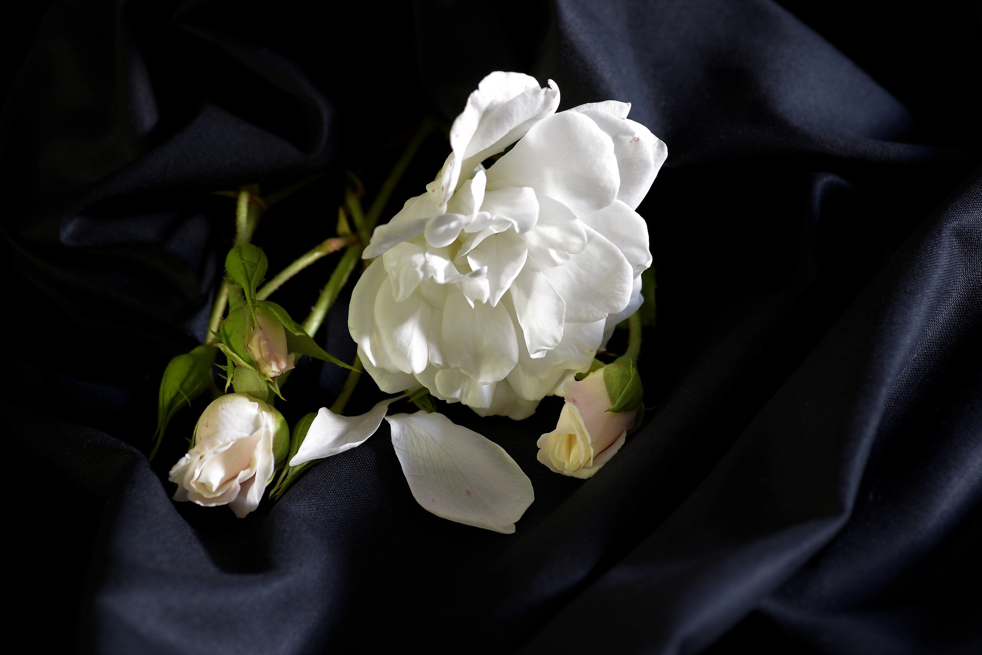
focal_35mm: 100
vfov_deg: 13.7
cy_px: 328
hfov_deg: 20.4
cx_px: 491
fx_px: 2729
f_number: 9
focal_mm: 100
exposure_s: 13
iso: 100
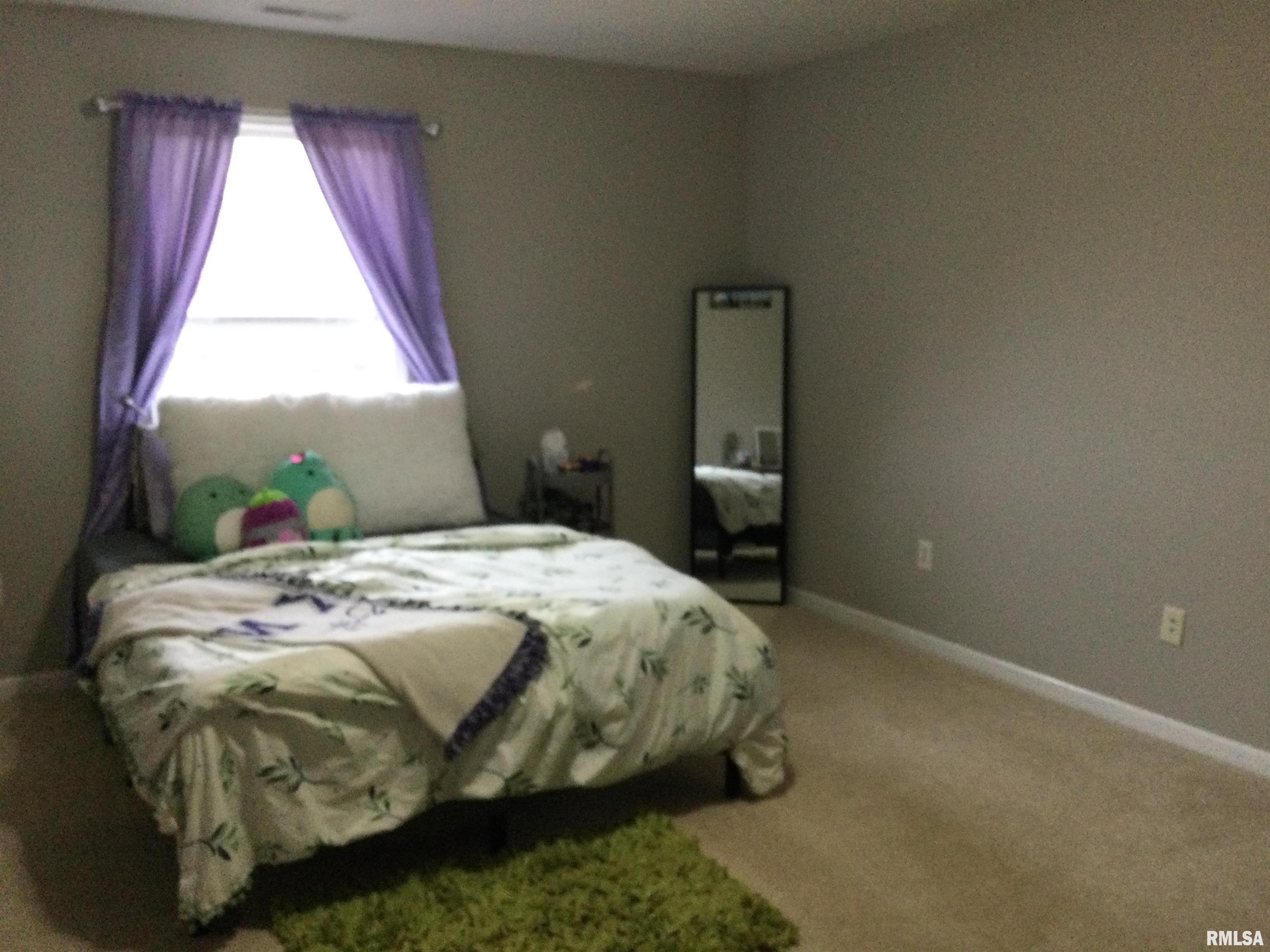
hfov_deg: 58.4
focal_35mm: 31
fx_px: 1137
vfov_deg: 45.4
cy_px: 476
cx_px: 635
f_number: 2.4
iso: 160
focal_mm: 3.3
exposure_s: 1/30
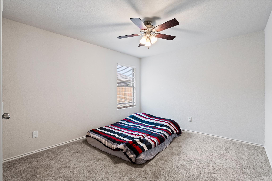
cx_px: 136
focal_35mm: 16
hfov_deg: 96.7
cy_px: 90
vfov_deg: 73.7
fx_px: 121
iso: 200
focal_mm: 16
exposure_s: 5
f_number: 9
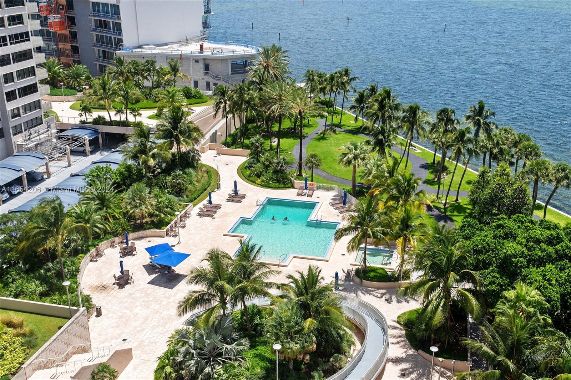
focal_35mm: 36
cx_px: 286
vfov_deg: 36.9
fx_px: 571
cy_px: 190
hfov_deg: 53.1
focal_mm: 24
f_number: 8
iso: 200
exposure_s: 1/160
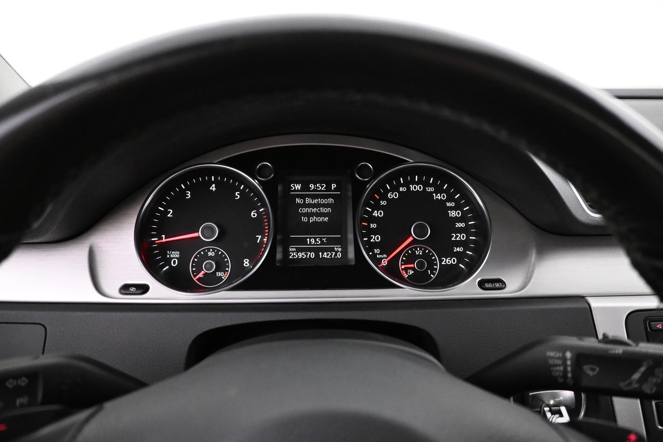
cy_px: 221
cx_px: 332
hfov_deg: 73.7
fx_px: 442
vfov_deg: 53.1
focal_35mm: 24
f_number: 3.5
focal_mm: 16
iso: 7200
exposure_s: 1/60
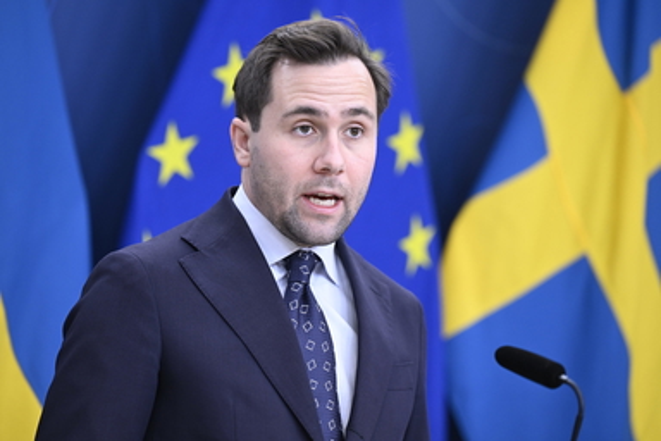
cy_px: 220
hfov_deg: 12.1
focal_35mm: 170
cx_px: 330
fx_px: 3121
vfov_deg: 8.1
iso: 1600
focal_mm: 170
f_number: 3.5
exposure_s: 1/250
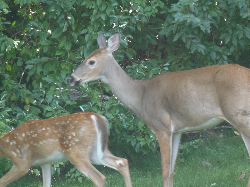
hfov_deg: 2.3
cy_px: 94
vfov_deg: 1.7
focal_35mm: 864
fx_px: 6240
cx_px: 125
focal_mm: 154.8
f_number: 5.7
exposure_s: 1/125
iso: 400
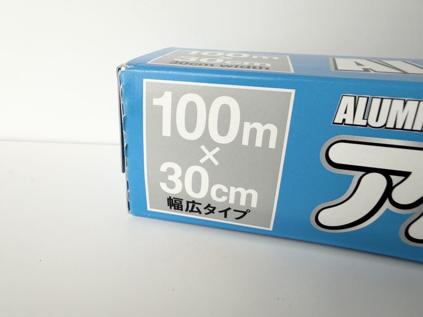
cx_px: 212
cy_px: 158
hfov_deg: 71.6
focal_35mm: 24
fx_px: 293
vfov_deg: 56.8
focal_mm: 2.22
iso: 100
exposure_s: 1/121
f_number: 2.2
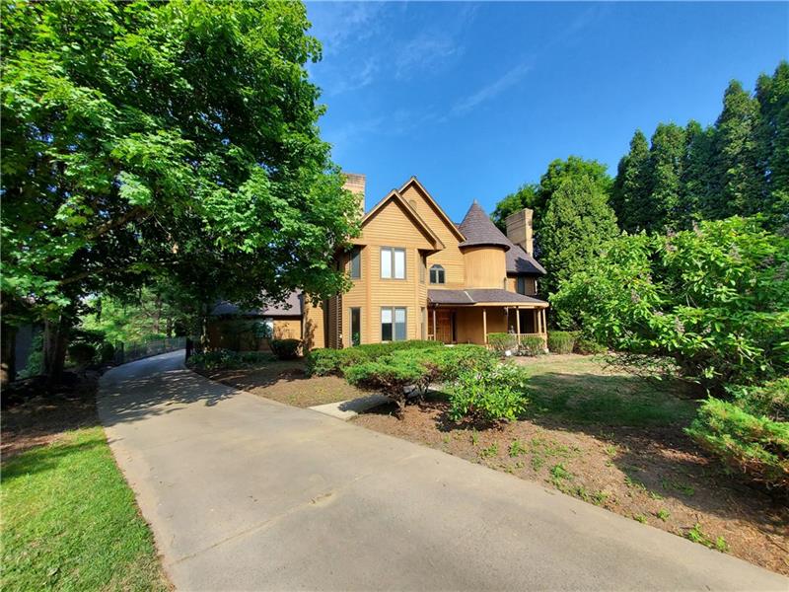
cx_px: 394
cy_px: 296
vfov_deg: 89.9
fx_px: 296
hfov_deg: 106.2
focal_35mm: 13
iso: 50
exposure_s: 1/773
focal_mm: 1.8
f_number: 2.2
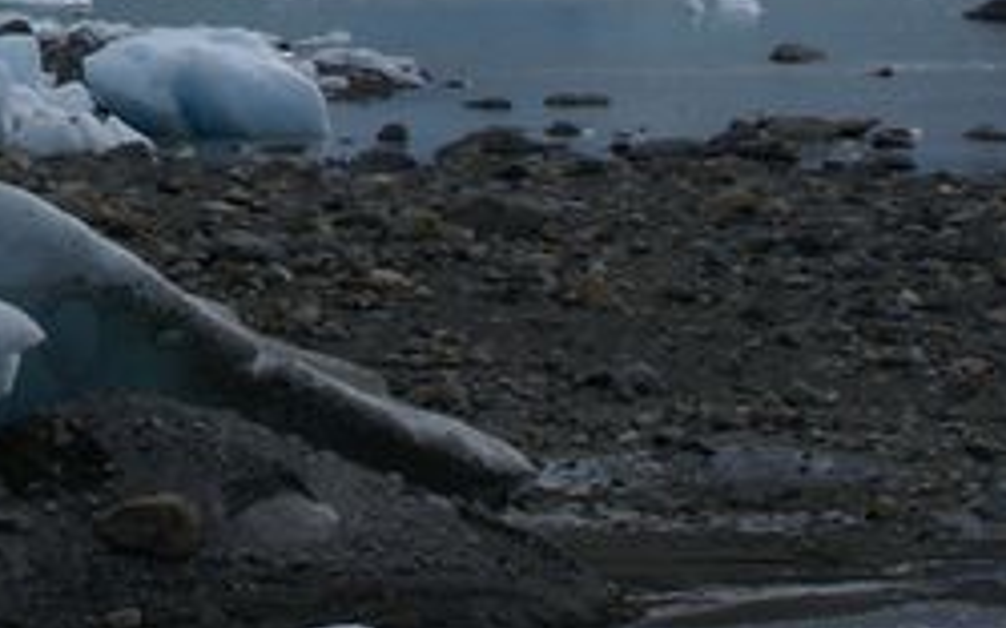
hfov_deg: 10.5
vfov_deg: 6.6
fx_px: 5234
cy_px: -702
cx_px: -648
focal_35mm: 191
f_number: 11
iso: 100
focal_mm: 26
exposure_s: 1/320
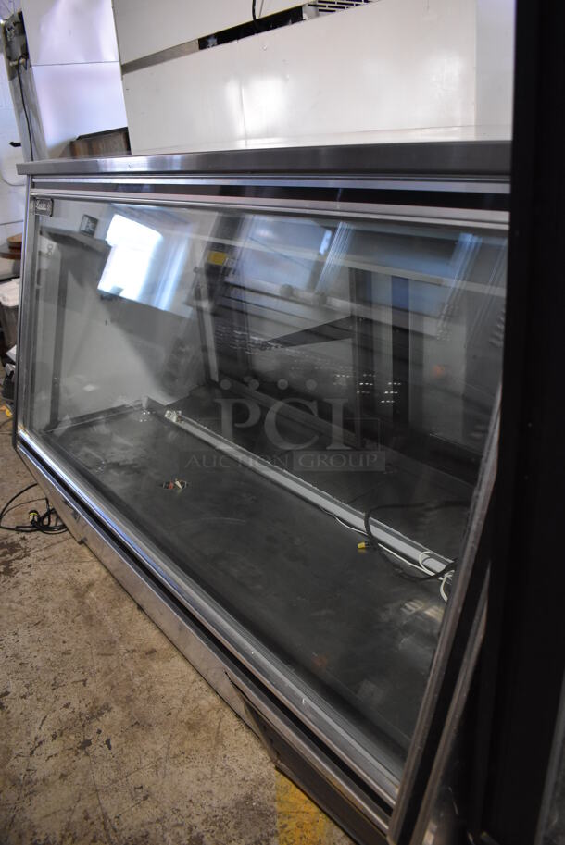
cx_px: 282
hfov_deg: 48.0
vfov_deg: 67.3
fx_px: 635
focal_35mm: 27
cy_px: 422
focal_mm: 18
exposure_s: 1/125
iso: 2200
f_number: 3.5
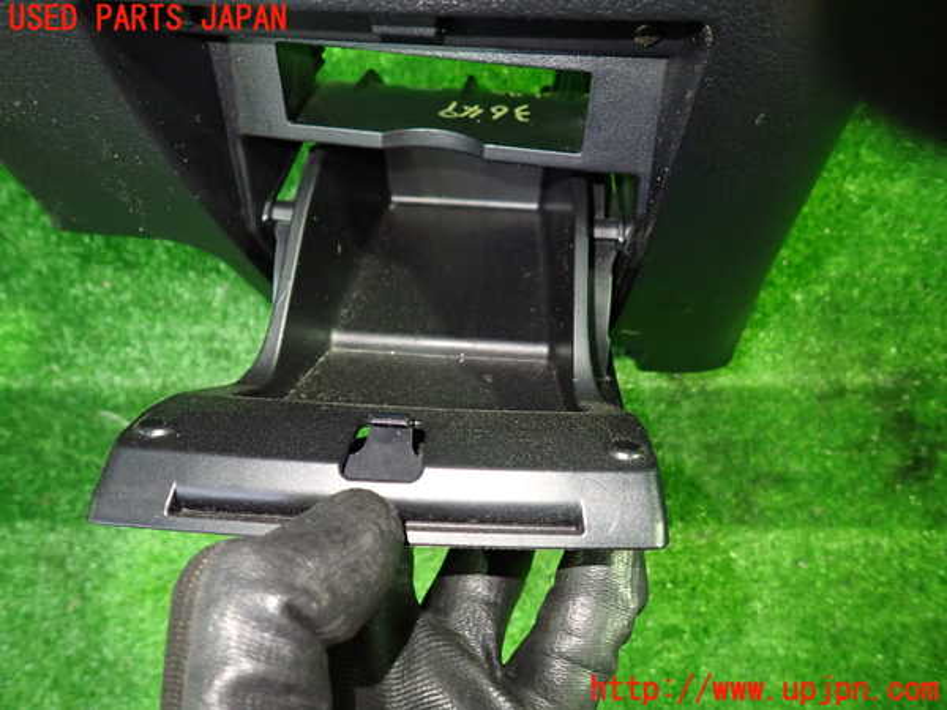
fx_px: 684
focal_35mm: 25
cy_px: 355
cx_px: 474
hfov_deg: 69.4
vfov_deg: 54.9
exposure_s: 1/30
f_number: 2
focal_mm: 4.5
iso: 800
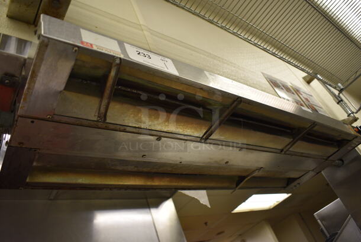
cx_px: 180
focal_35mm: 27
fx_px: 271
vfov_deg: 48.0
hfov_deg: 67.3
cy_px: 121
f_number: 3.5
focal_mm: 18
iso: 800
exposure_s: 1/250
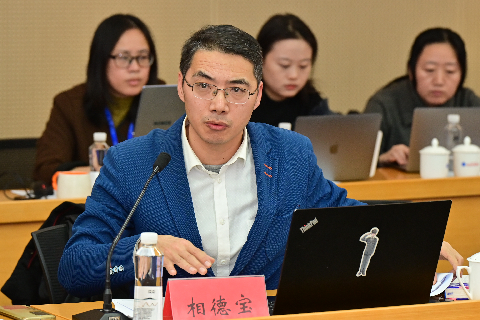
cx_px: 240
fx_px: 2400
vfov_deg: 7.6
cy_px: 160
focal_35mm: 180
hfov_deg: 11.4
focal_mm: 120
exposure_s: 1/160
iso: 1600
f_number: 4.5
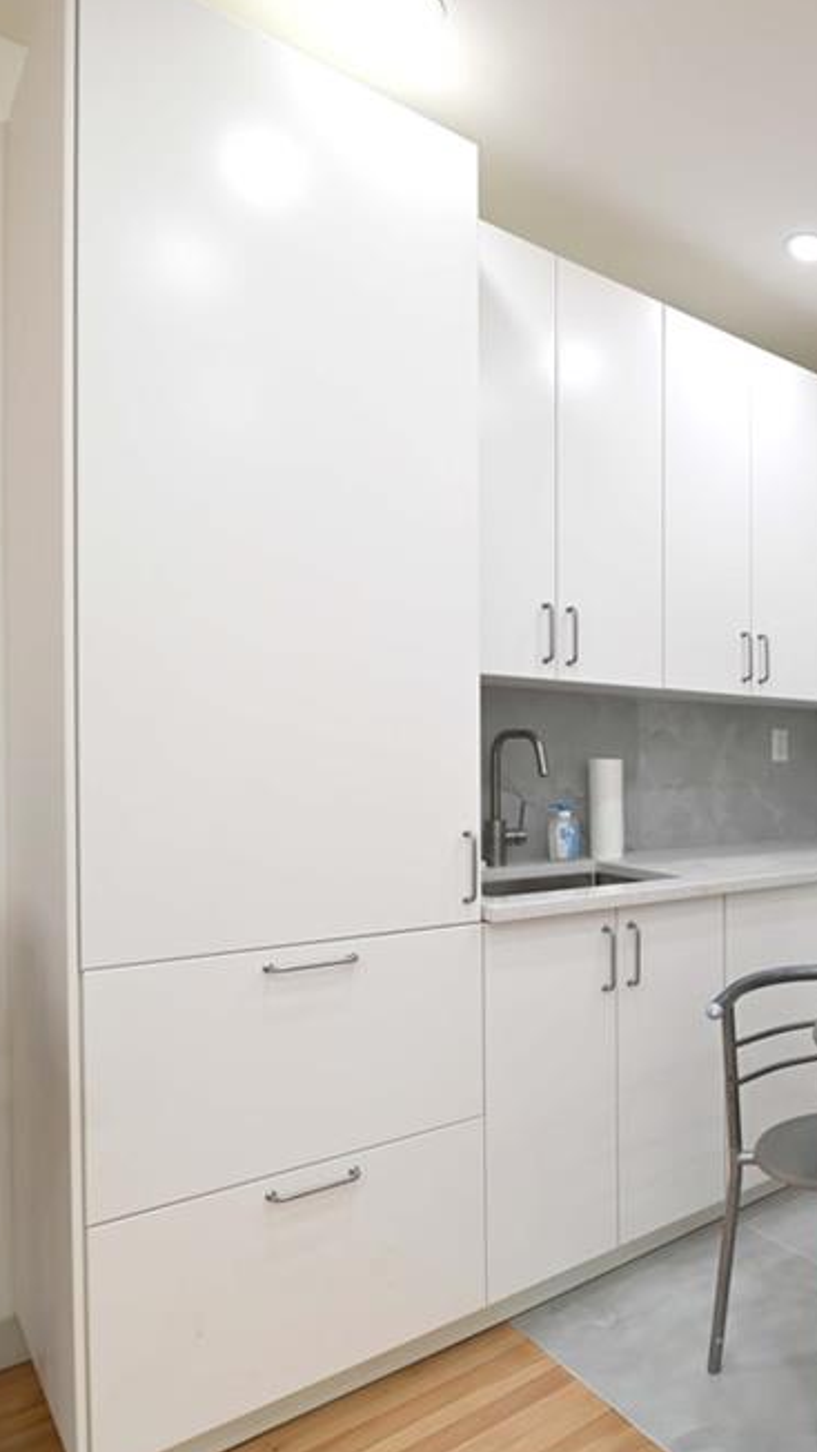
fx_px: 885
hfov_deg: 41.1
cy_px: 734
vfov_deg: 78.7
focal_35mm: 23
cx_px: 868
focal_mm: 14
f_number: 5
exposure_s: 1/80
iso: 200
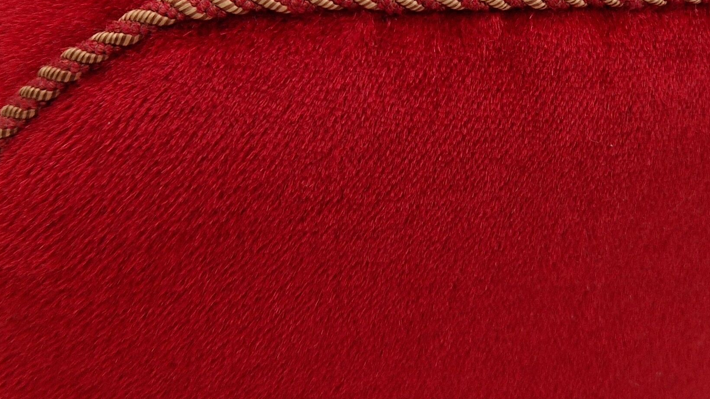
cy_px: -60
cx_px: 374
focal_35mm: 61
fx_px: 1148
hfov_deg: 34.3
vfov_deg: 18.8
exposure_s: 1/382
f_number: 1.8
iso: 50
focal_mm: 5.4
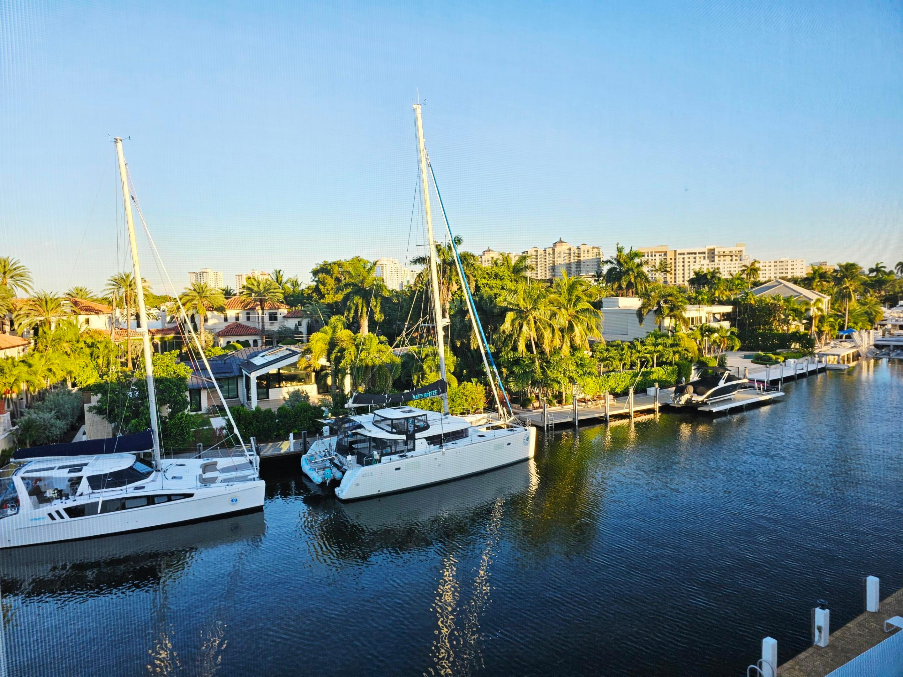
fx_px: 600
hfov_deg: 73.9
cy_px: 338
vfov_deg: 58.9
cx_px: 452
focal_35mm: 23
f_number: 1.7
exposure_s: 1/182
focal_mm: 6.3
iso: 12
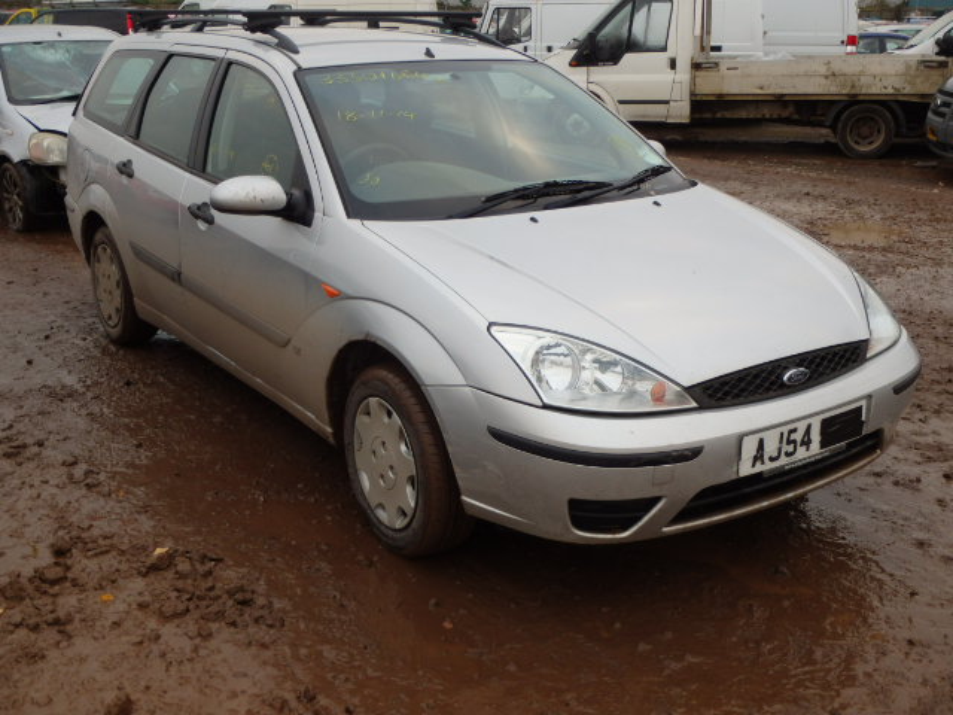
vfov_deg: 36.0
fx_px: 1101
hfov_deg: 46.8
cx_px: 476
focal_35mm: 40
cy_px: 358
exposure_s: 1/80
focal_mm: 7.3
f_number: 4.7
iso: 200
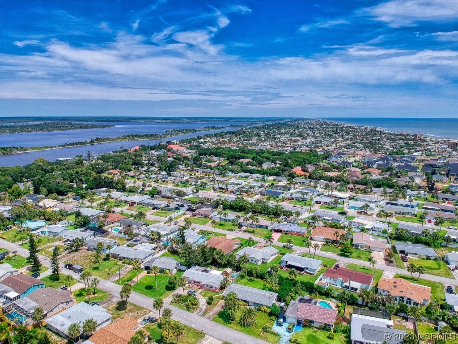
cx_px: 229
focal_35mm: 25
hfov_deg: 69.4
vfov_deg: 54.9
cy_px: 172
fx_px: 331
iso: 100
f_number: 2.6
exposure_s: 1/2000
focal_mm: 4.49
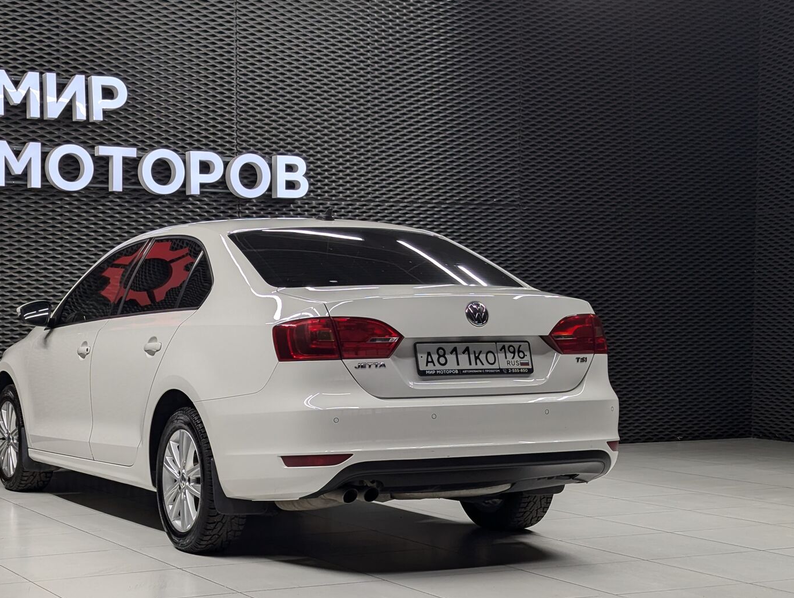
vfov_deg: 21.9
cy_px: 408
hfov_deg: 28.8
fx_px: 1539
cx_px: 302
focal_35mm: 67
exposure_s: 1/124
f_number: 1.85
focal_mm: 6.81
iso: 42
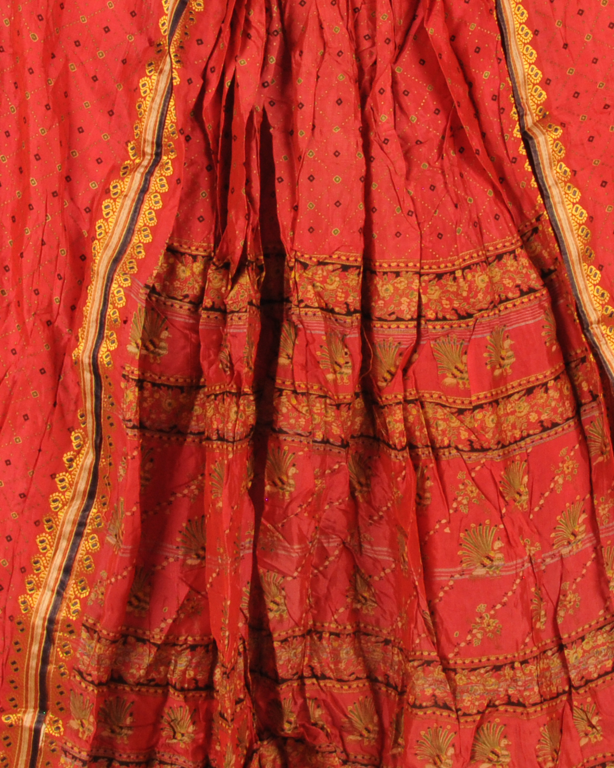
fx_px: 2521
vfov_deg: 17.2
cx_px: 304
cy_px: 188
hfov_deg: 13.9
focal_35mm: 111
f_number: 16
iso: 400
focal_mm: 26
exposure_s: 1/5
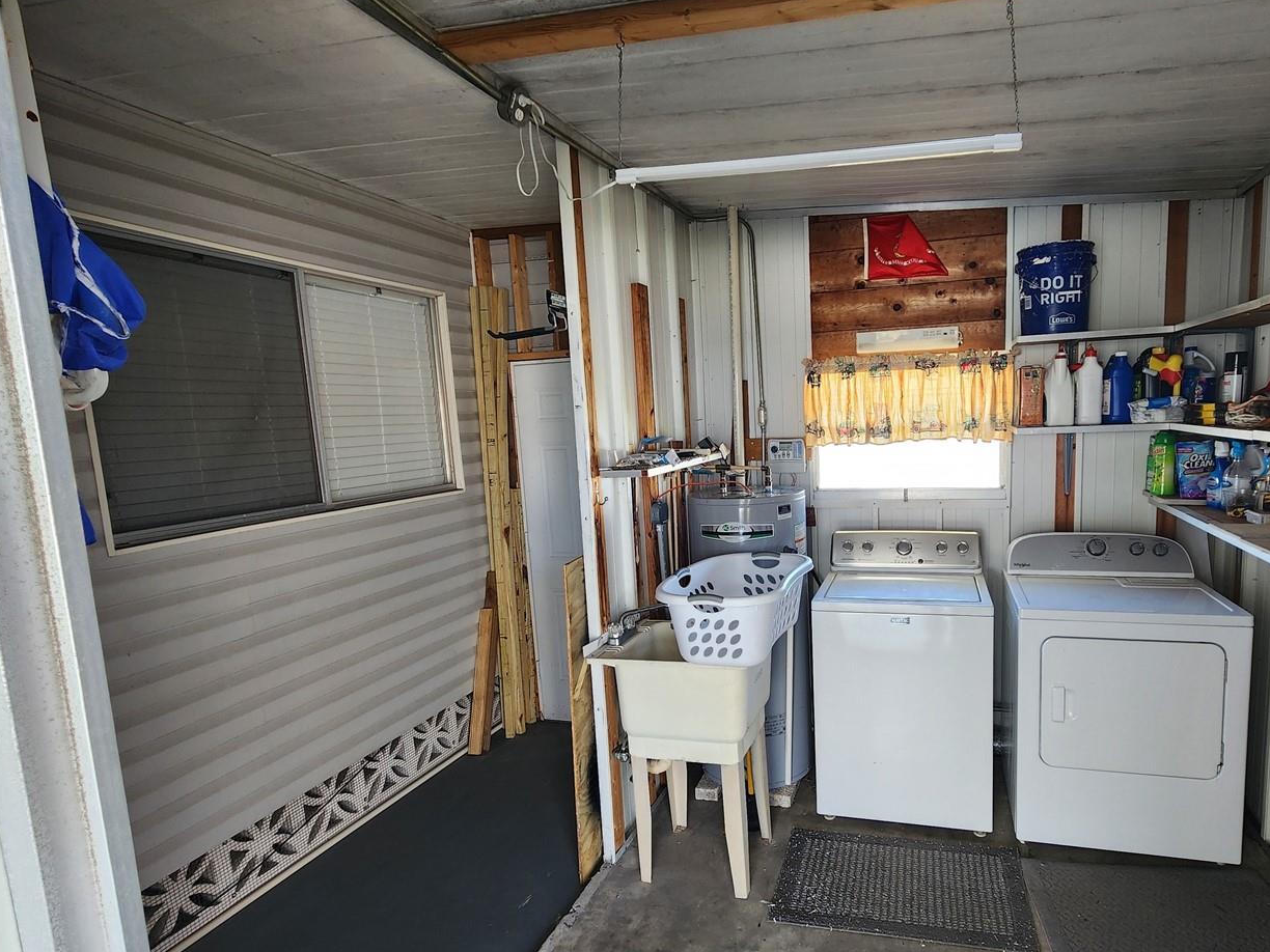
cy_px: 497
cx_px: 757
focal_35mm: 17
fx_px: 624
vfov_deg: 74.7
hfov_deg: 89.9
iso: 80
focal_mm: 2.2
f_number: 2.2
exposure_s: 1/60
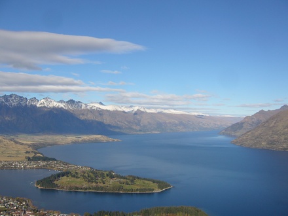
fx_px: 291
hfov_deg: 52.6
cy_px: 108
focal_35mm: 35
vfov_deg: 40.7
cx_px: 144
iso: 80
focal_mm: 5.8
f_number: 5.6
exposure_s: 1/400
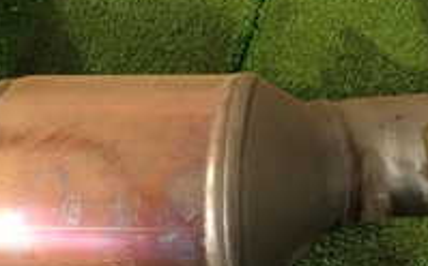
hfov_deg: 25.5
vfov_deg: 15.7
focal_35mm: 80
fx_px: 932
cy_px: -47
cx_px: 336
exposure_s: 1/30
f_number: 2
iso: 250
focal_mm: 4.5
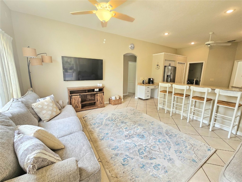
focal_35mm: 13
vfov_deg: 89.9
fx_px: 91
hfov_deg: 106.2
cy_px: 91
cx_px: 121
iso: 100
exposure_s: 1/60.2
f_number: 2.2
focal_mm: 2.2
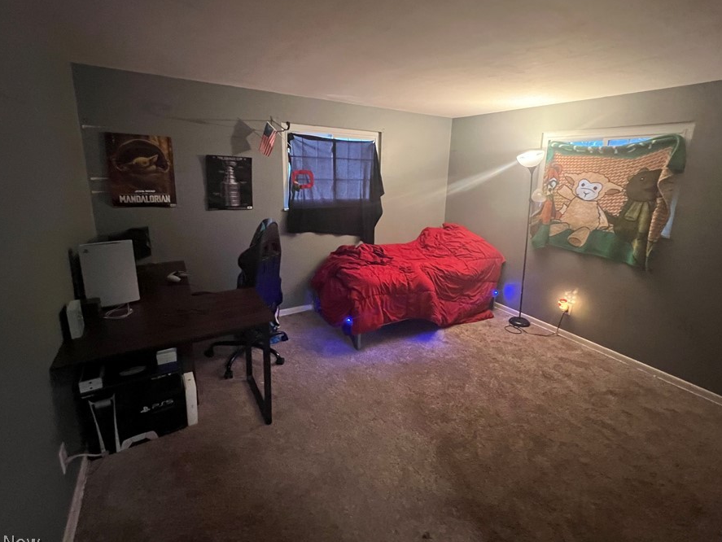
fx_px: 313
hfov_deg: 98.1
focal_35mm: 15
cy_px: 243
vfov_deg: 81.5
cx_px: 373
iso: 800
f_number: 1.8
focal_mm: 1.57
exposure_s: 1/30
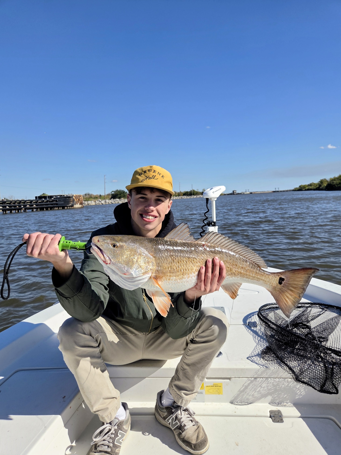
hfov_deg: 58.9
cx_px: 170
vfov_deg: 73.9
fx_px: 302
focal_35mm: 23
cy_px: 228
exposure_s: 1/6217
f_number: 1.8
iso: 80
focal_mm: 5.4
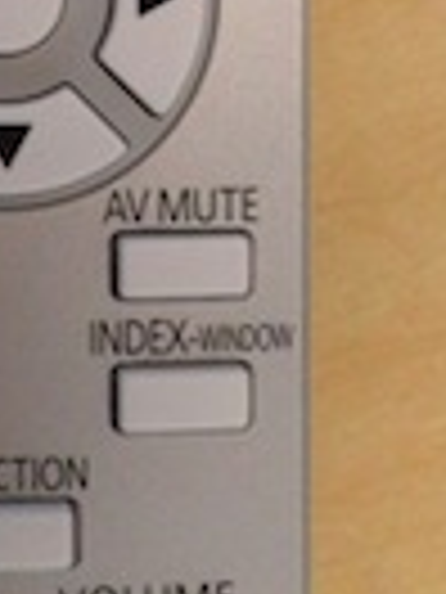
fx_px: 1460
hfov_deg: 16.9
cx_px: -18
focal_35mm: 85
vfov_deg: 22.1
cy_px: -7
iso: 500
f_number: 3.3
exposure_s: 1/125
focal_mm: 4.3
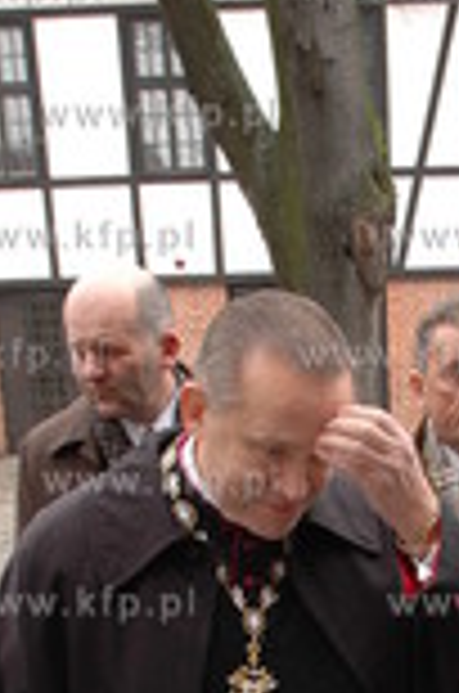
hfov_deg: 19.9
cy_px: 842
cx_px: 446
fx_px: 1274
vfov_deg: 26.8
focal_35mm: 66
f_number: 5.6
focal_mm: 17
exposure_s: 1/125
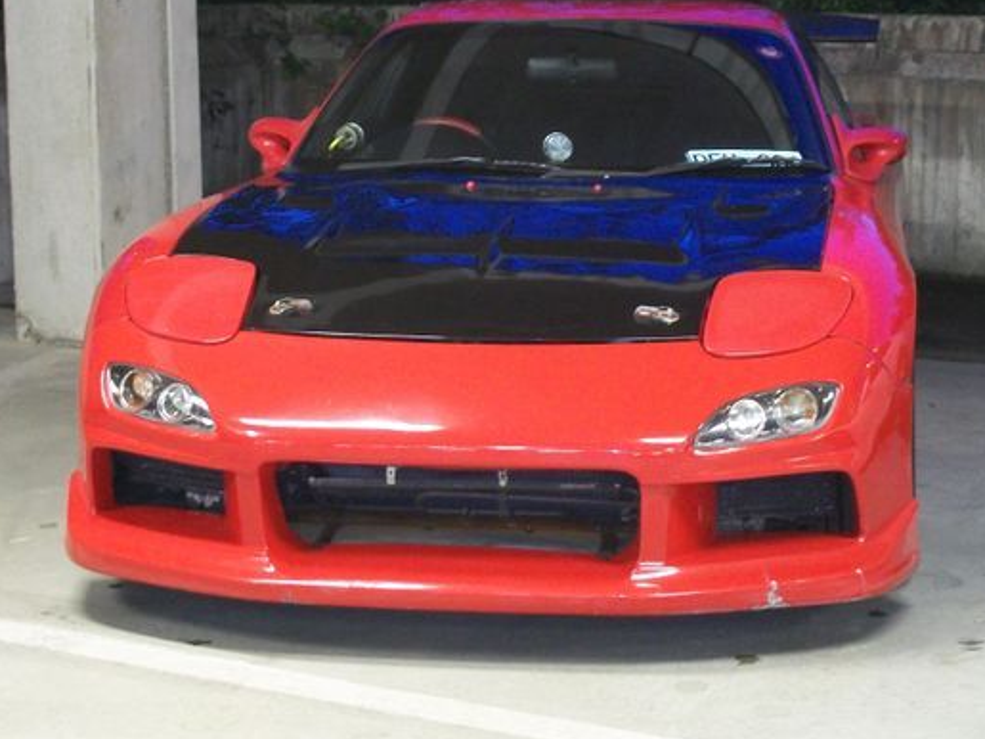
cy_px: 347
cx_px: 545
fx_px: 2475
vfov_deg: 17.0
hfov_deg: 22.5
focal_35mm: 87
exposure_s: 1/2.5
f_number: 3.8
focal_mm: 11.6
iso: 160
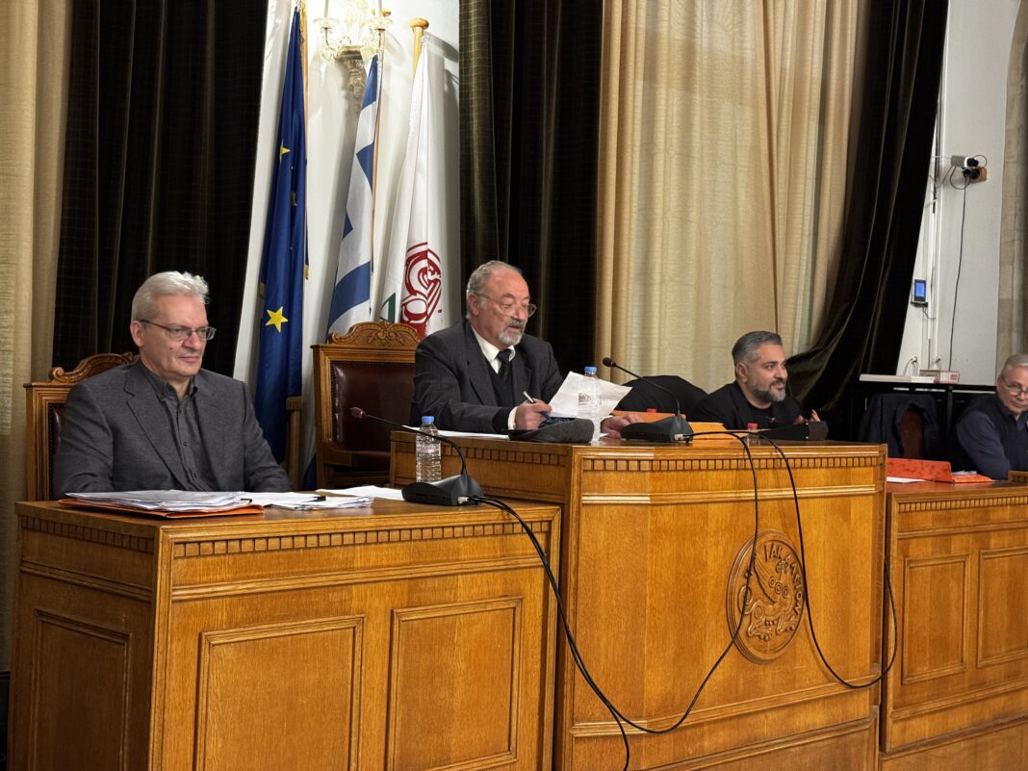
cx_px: 514
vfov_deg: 30.3
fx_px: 1425
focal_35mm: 48
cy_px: 386
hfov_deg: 39.7
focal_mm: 6.76
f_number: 1.78
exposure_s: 1/33
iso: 500
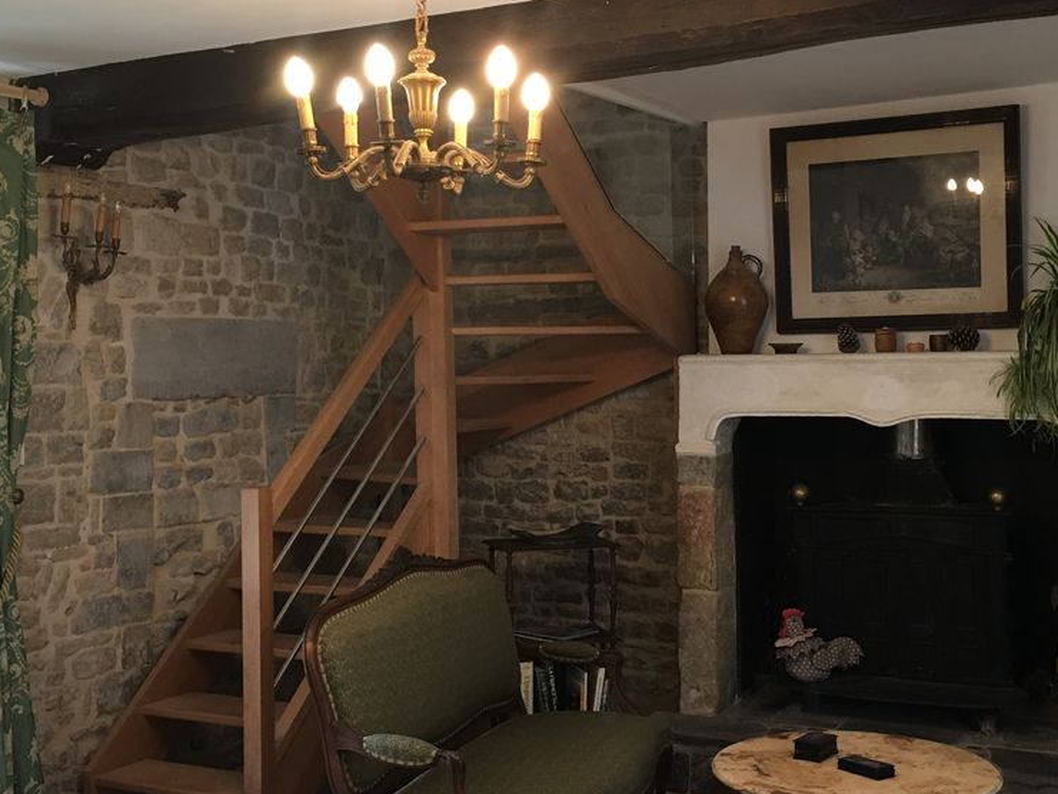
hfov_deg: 40.4
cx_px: 546
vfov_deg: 30.9
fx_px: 1437
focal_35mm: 47
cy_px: 411
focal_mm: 4.15
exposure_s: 1/33
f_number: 2.2
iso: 50
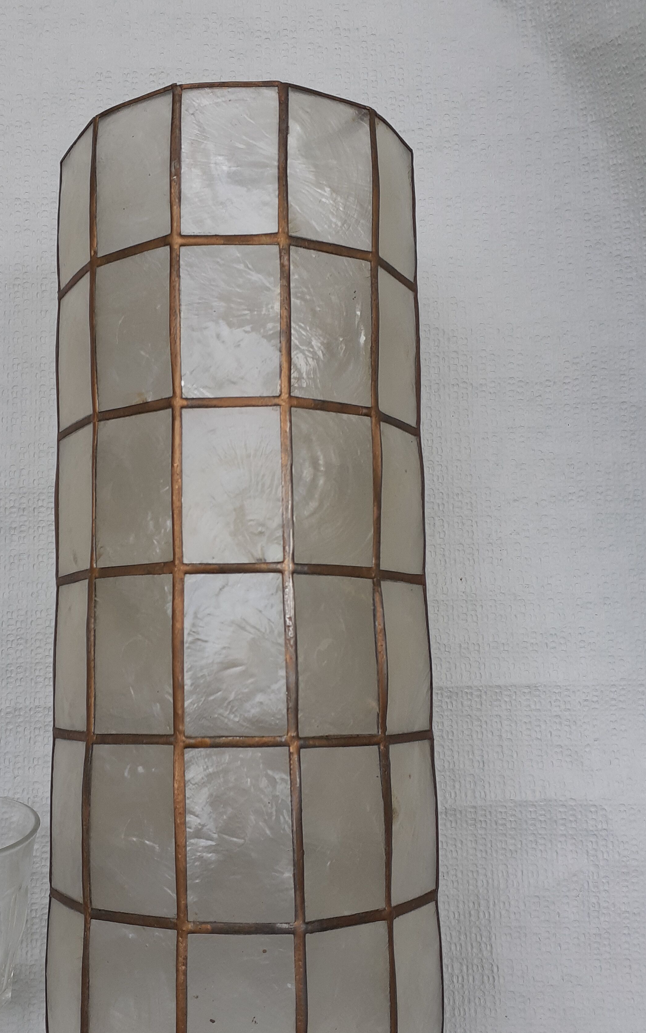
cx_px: 197
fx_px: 986
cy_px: 542
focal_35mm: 35
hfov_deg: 35.8
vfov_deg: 55.3
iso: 40
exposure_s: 1/138
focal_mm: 3.6
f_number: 1.9
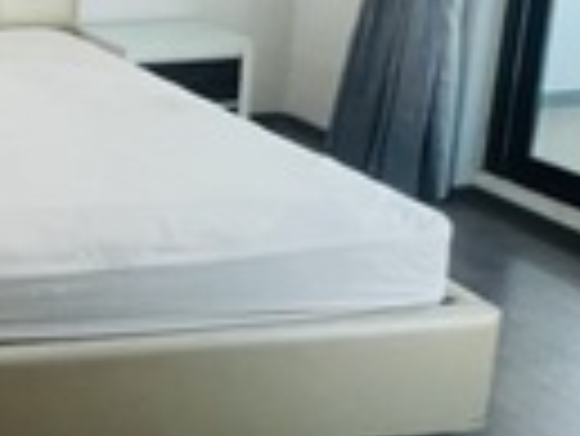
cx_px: -272
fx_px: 771
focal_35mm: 46
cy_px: -20
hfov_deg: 28.4
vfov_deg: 29.1
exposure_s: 1/50
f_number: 1.8
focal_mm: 1.57
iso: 160
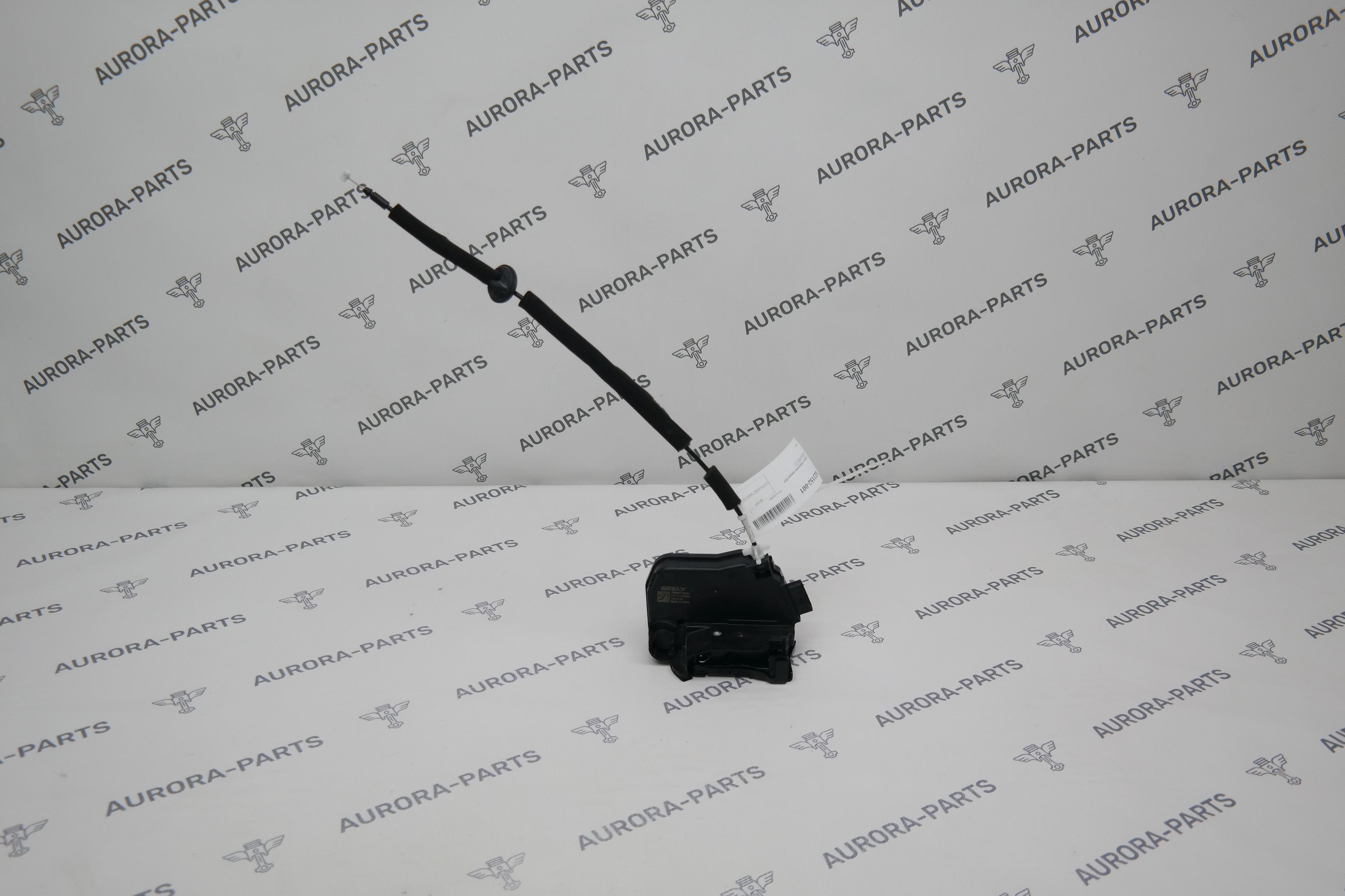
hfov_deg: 57.2
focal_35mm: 33
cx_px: 672
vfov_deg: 40.0
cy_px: 448
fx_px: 1233
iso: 200
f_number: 4
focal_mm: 22
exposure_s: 1/80
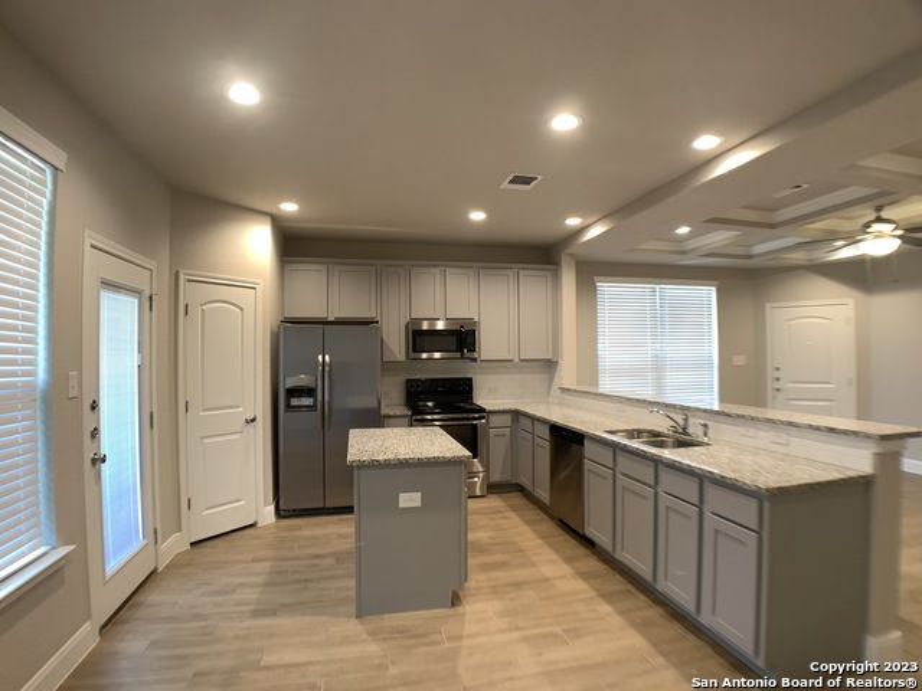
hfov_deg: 67.3
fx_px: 693
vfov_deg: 53.1
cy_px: 346
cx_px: 461
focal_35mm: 26
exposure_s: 1/60
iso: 125
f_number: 1.8
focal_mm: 4.25
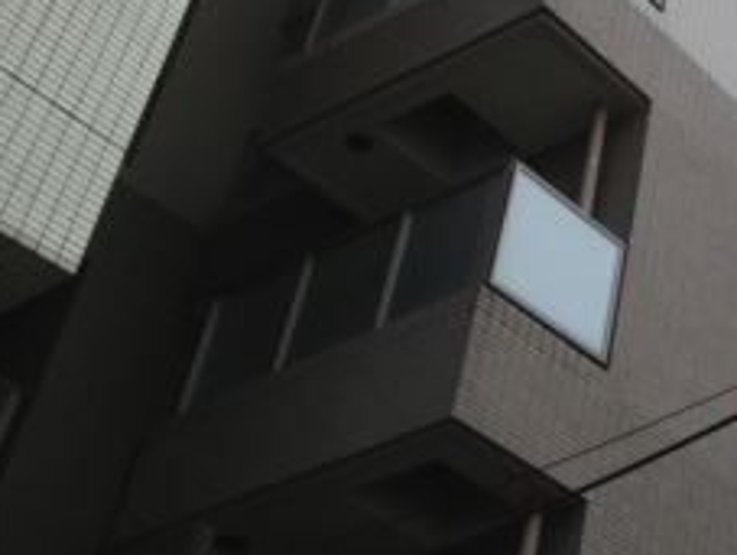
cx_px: 1023
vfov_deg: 19.4
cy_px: 198
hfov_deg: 22.3
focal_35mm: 76
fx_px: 1621
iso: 73
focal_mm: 2.87
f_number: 2.4
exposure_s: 1/1000
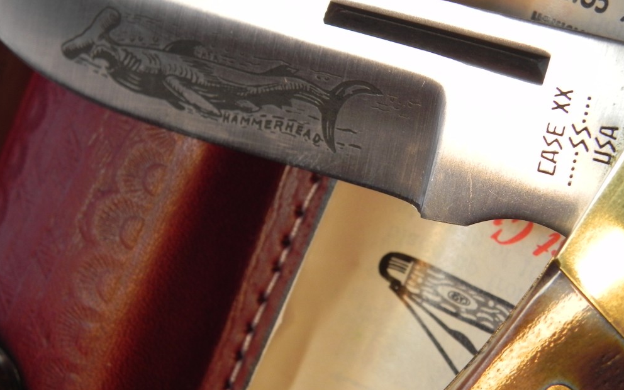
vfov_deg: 20.9
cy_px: 165
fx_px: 1054
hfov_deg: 33.0
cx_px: 313
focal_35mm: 62
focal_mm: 10.3
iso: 160
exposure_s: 1/122
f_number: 4.5
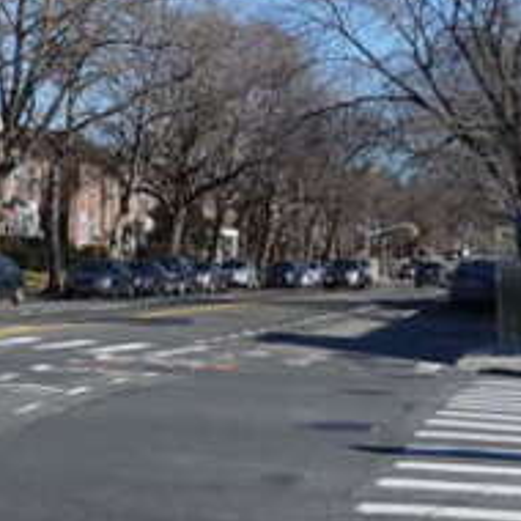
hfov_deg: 17.2
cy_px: 10
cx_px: 63
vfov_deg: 17.0
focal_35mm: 100
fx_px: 1703
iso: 125
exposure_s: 1/800
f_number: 4.5
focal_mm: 10.4
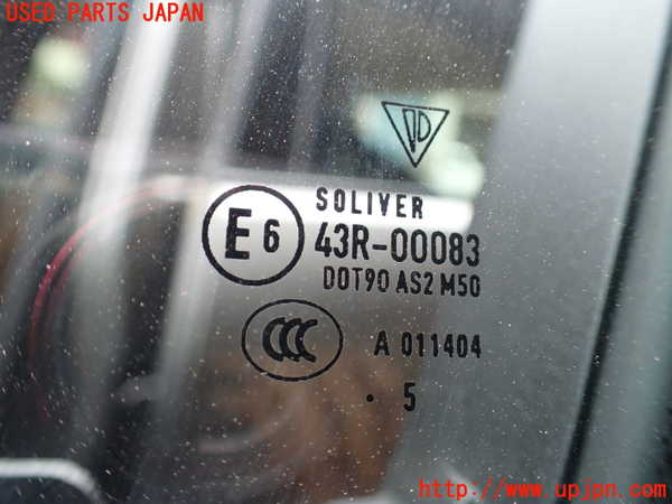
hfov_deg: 60.0
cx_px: 336
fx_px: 582
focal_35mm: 30
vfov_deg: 46.8
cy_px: 252
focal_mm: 5.4
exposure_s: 1/125
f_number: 2.3
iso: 160
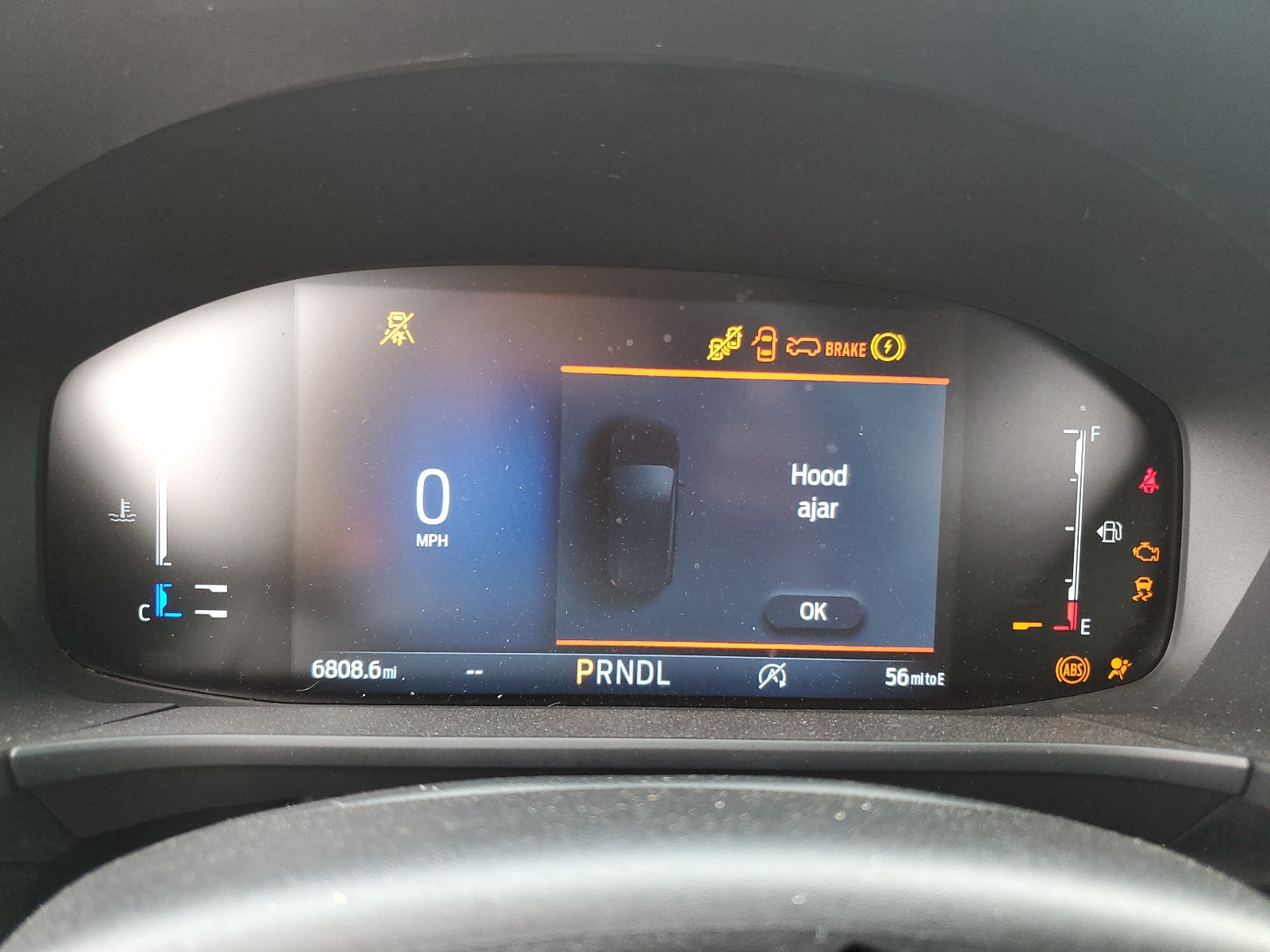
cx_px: 635
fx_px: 954
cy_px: 476
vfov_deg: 53.1
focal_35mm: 26
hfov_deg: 67.3
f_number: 1.5
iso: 139
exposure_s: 1/60.2
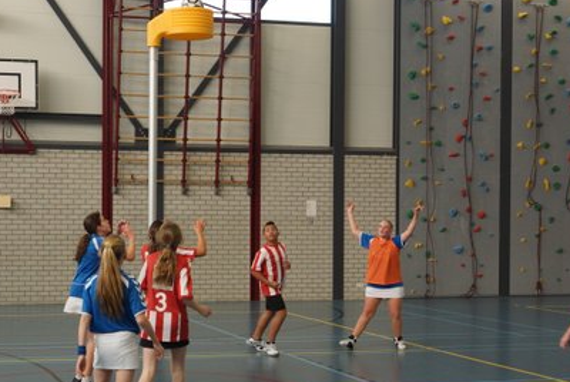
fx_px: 856
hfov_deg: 36.8
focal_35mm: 54
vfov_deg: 25.1
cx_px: 312
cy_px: 210
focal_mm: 30
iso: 800
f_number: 5
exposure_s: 1/200
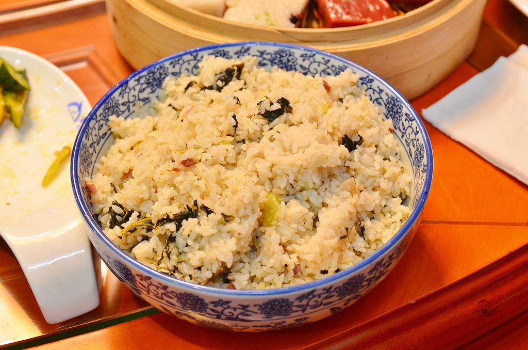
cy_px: 175
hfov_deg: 29.3
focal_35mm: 69
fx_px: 1010
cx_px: 264
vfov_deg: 19.6
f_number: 5.6
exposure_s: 1/125
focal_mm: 46
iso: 800
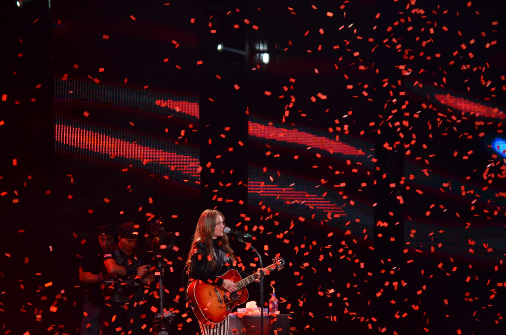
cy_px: 168
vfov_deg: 6.8
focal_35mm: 202
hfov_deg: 10.2
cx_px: 253
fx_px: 2840
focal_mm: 135
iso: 800
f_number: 5
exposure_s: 1/125
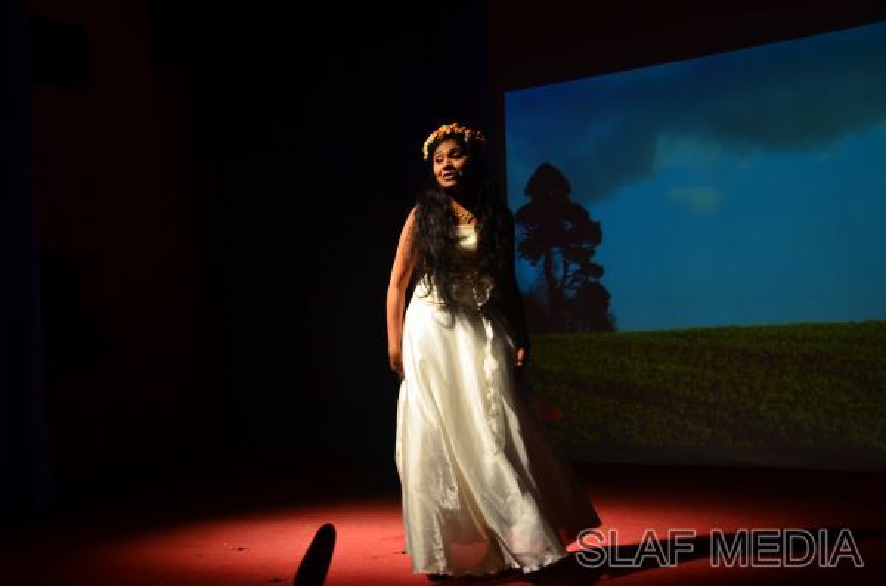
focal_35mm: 52
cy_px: 293
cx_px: 443
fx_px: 1289
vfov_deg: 25.6
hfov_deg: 37.9
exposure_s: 1/50
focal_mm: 35
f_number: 4.2
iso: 400
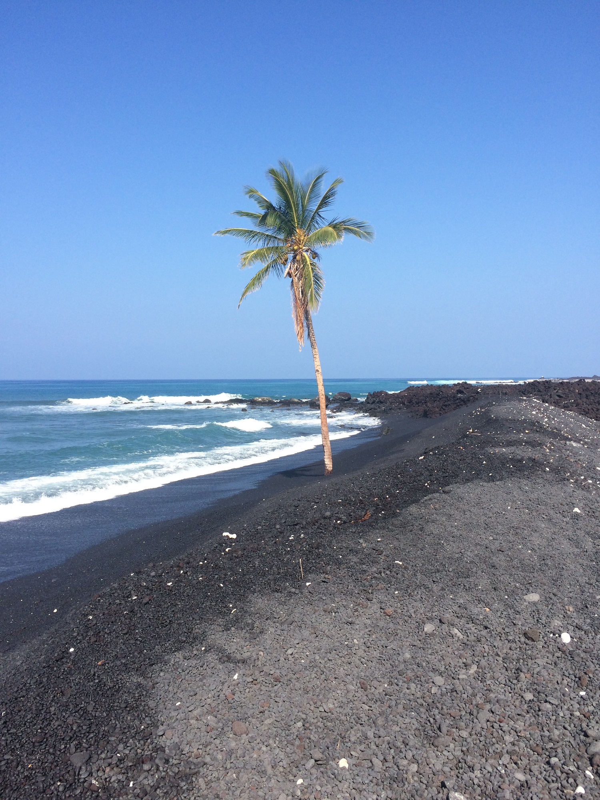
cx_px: 300
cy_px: 400
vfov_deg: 61.7
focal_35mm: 29
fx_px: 670
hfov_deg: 48.2
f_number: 2.2
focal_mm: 4.15
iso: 32
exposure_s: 1/1786
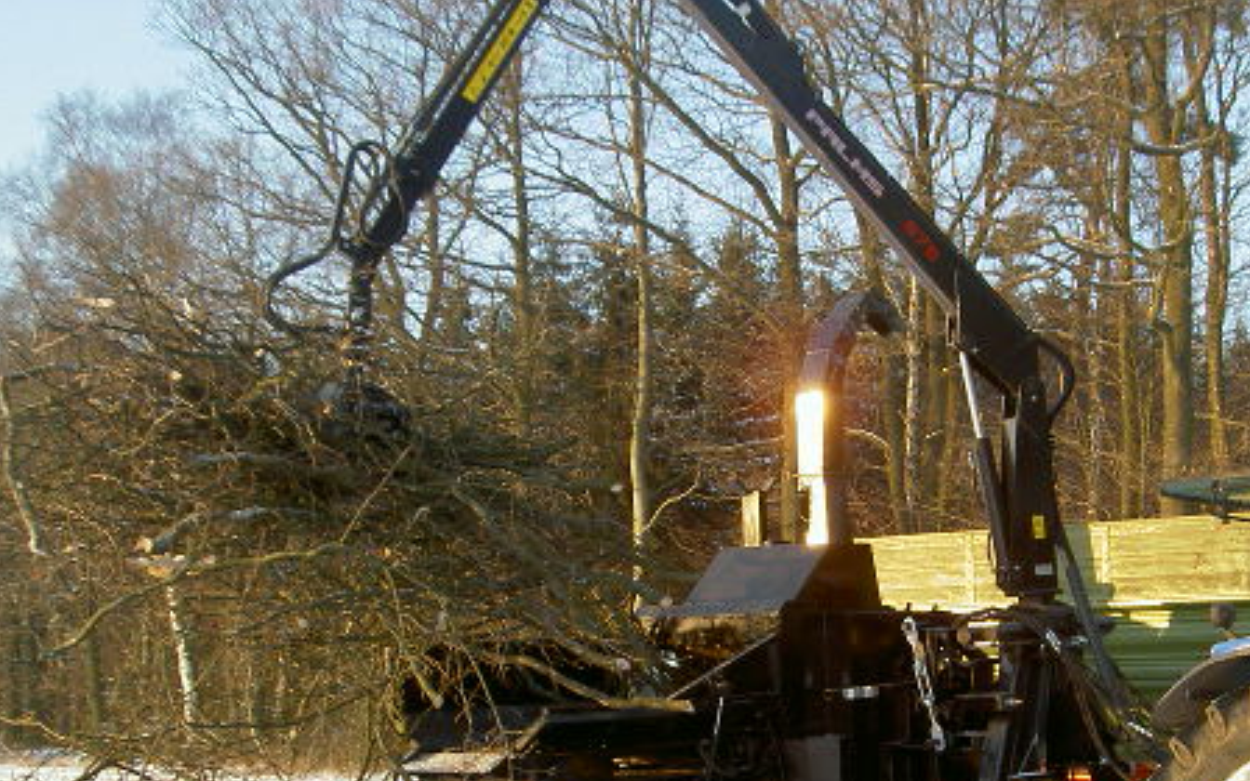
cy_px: 667
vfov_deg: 21.6
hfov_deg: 34.2
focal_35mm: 59
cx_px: 834
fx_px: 2010
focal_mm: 8
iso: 100
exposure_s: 1/96.2
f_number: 4.7
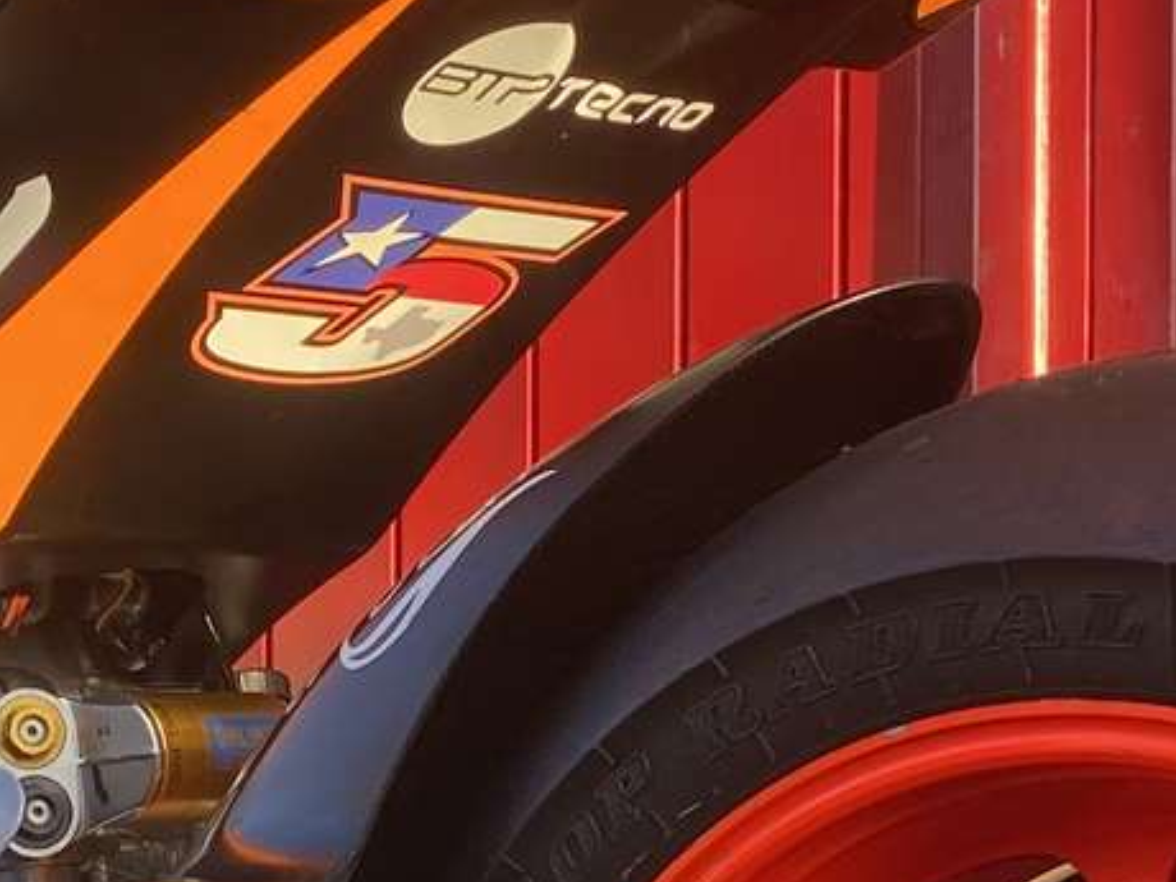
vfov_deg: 13.0
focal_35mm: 113
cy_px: 826
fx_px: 3839
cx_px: 222
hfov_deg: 17.3
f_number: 1.8
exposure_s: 1/295
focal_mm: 4.25
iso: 32
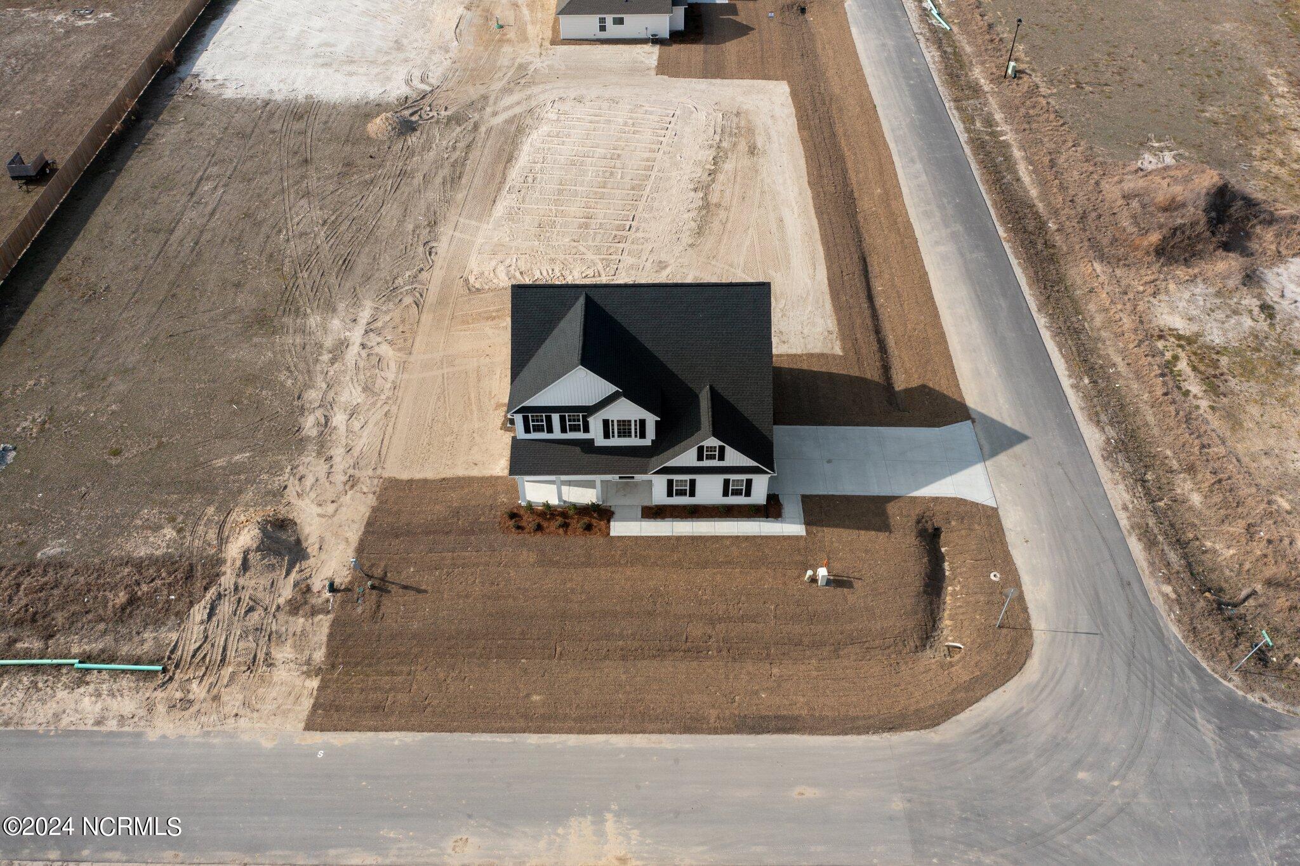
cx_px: 650
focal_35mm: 28
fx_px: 1011
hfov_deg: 65.5
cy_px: 433
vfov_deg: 46.4
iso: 100
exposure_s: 1/120
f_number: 4.5
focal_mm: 10.26
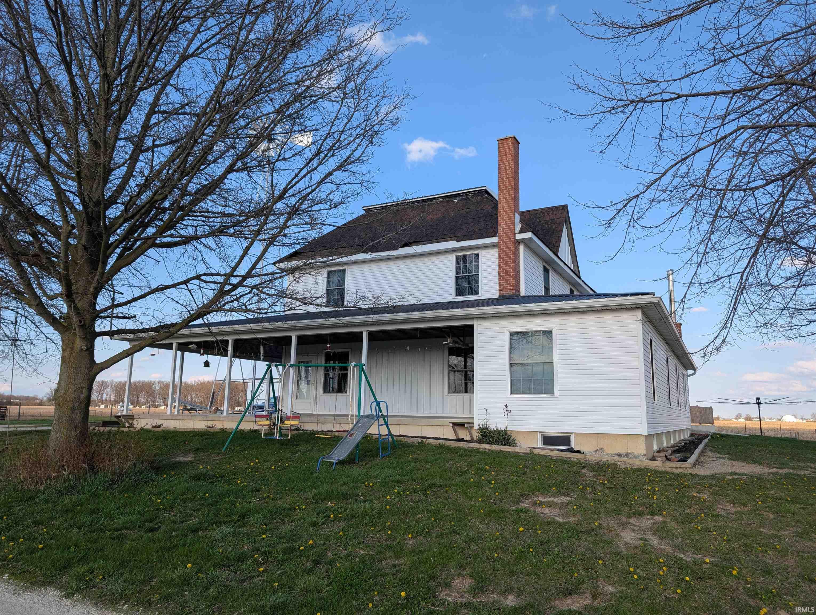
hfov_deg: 71.5
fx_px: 567
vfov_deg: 56.9
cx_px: 408
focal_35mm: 24
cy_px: 308
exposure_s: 1/664
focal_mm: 6.9
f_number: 1.68
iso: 22
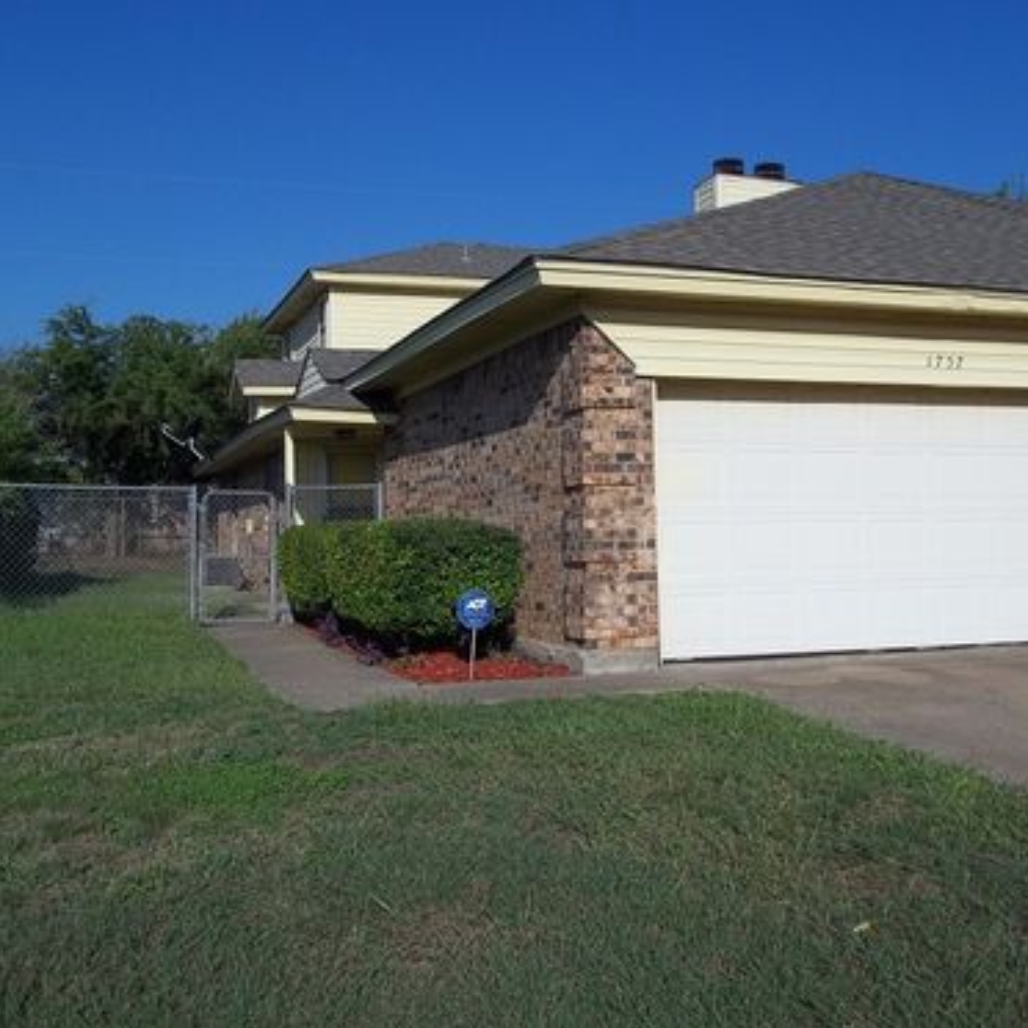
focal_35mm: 38
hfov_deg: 43.7
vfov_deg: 43.9
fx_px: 1277
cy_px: 515
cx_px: 597
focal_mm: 5.7
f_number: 8.8
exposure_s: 1/250
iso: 64
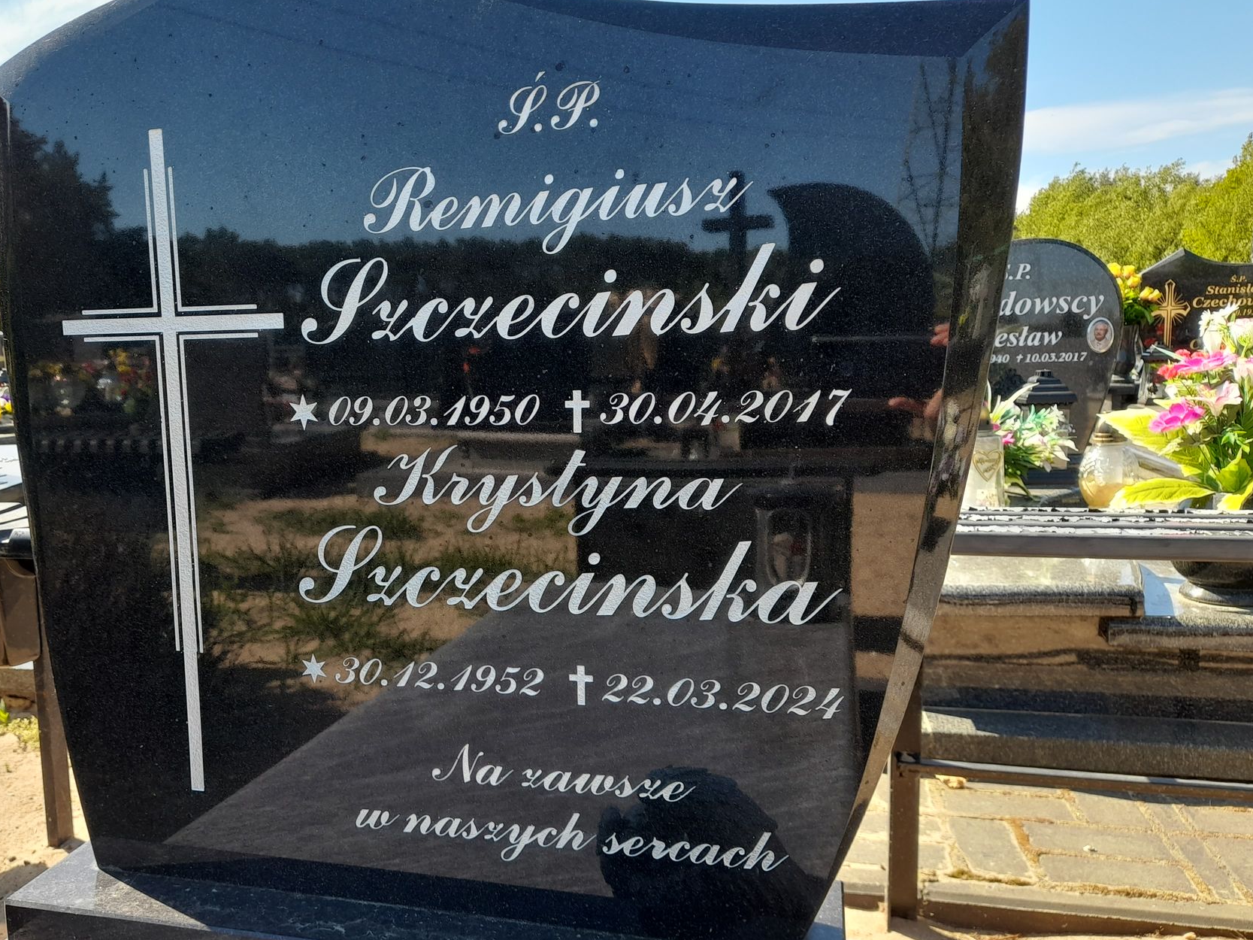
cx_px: 506
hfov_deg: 59.5
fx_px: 1086
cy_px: 507
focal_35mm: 30
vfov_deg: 46.8
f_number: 2
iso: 20
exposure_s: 1/128
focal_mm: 4.6
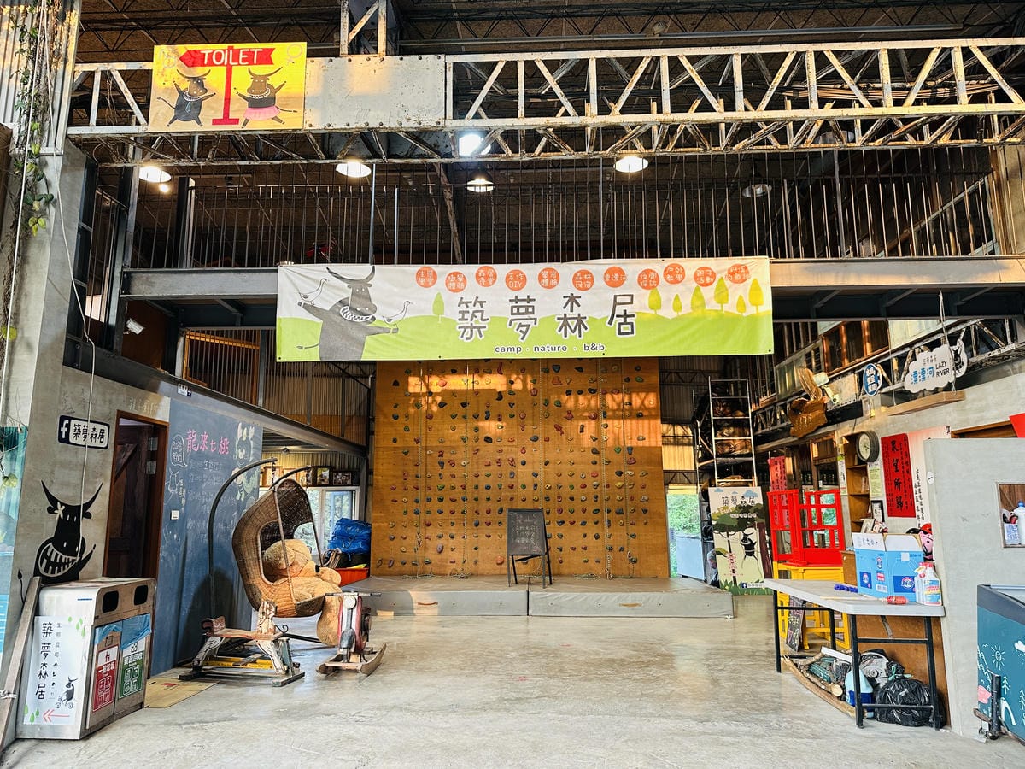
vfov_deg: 56.8
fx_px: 711
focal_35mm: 24
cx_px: 512
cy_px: 384
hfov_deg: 71.6
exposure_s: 1/60
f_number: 1.78
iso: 200
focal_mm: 6.86
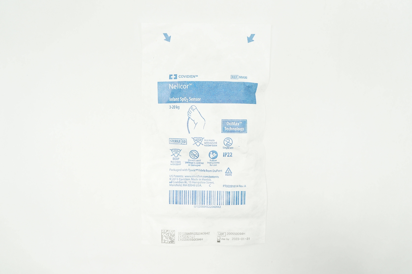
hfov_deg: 62.0
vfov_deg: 43.5
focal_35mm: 30
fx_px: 343
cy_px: 137
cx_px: 206
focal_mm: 20
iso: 400
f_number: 4.5
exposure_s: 1/80
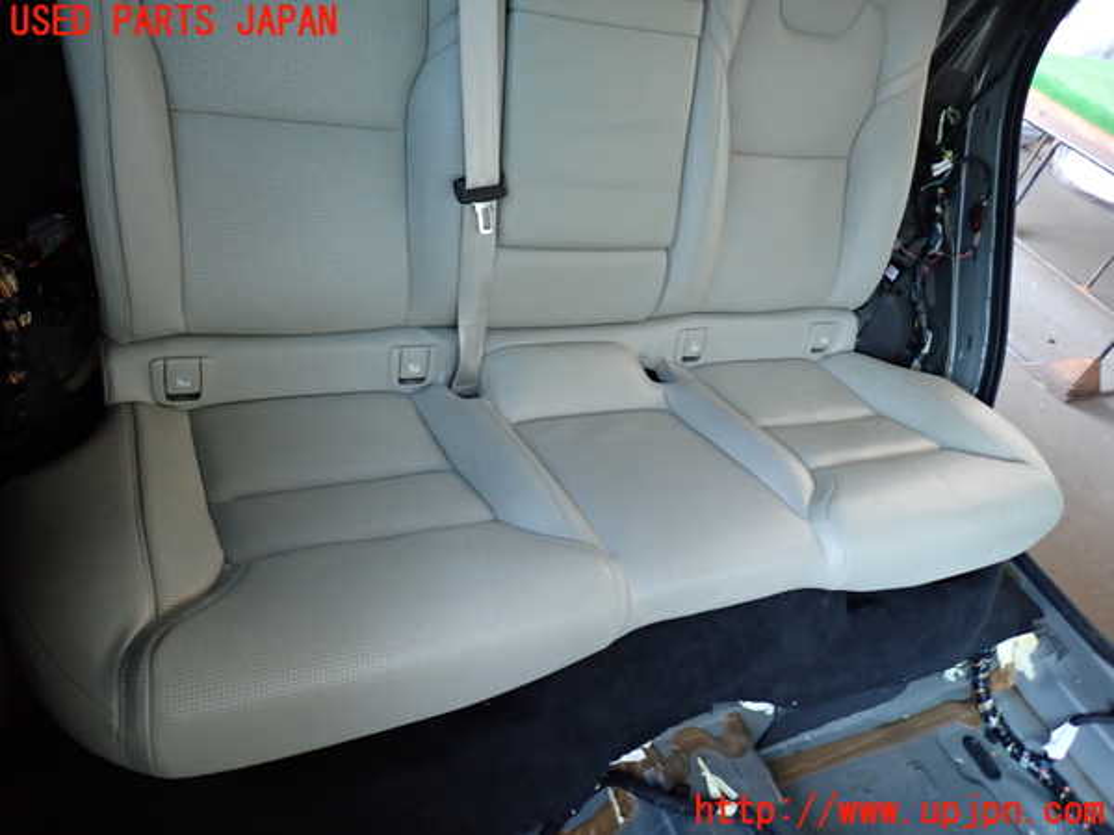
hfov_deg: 69.4
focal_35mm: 25
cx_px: 557
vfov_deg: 54.9
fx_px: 805
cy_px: 418
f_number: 2
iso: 400
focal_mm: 4.5
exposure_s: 1/30
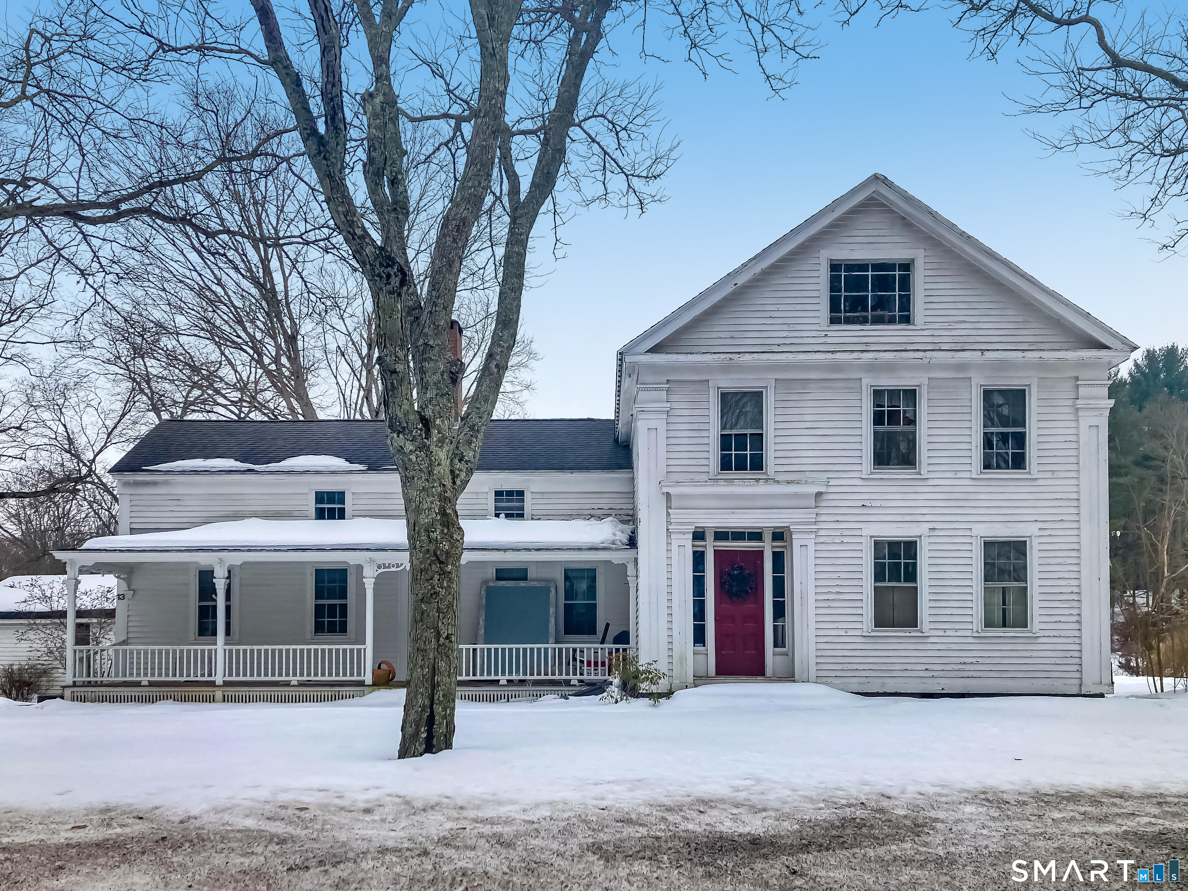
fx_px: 961
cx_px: 594
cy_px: 446
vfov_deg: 49.7
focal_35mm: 28
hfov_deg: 63.4
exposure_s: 1/750
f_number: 1.8
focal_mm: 3.99
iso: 20
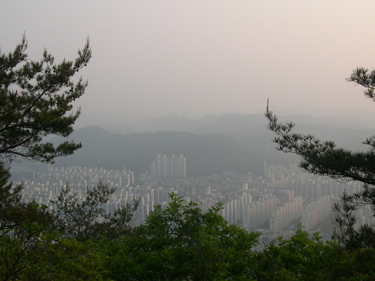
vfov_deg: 28.0
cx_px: 202
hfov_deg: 36.8
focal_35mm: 52
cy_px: 136
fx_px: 563
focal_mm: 8
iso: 100
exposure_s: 1/95.6
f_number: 7.6
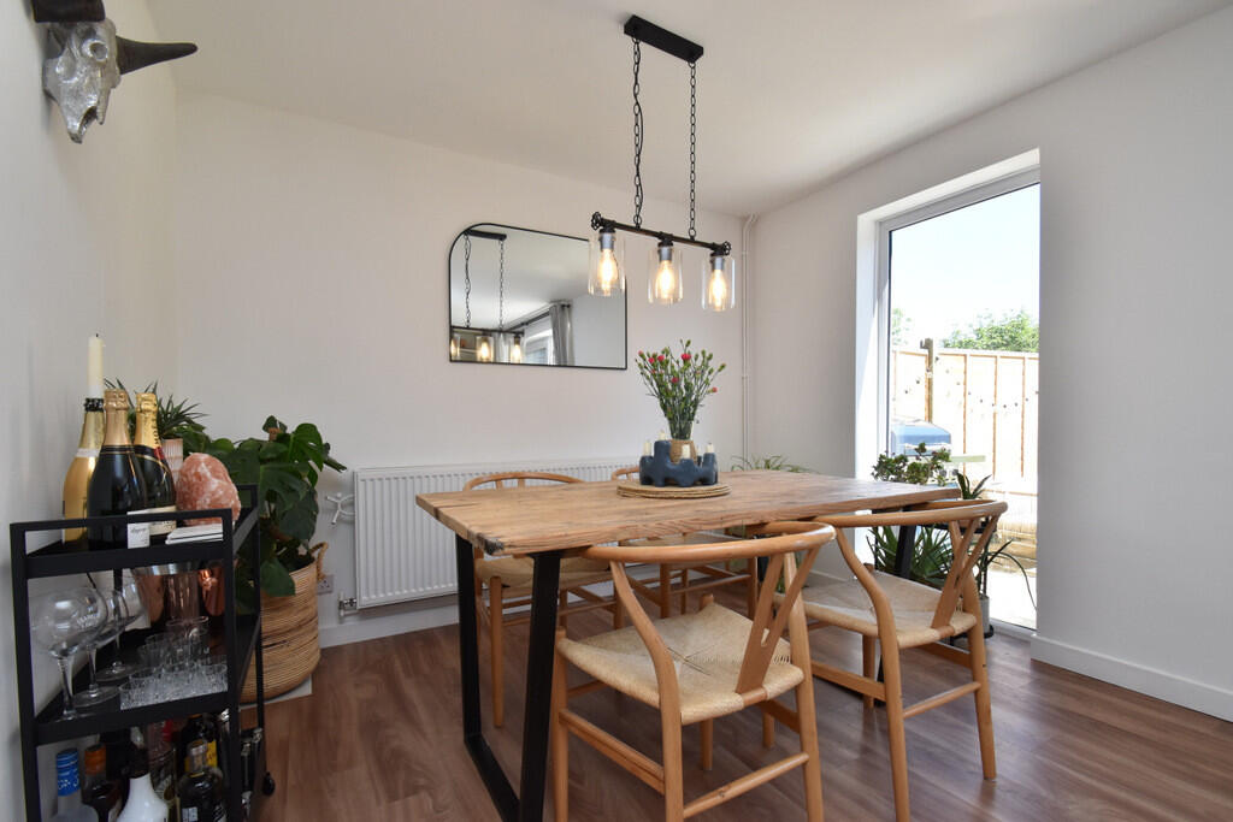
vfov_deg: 77.3
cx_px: 616
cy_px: 411
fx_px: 514
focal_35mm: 15
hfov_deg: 100.4
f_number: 8
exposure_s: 1/160
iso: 400
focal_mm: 10
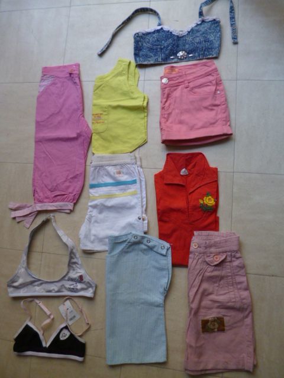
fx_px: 263
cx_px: 142
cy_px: 189
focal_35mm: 24
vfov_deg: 71.6
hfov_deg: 56.8
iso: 200
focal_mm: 4.3
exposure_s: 1/60
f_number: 2.5
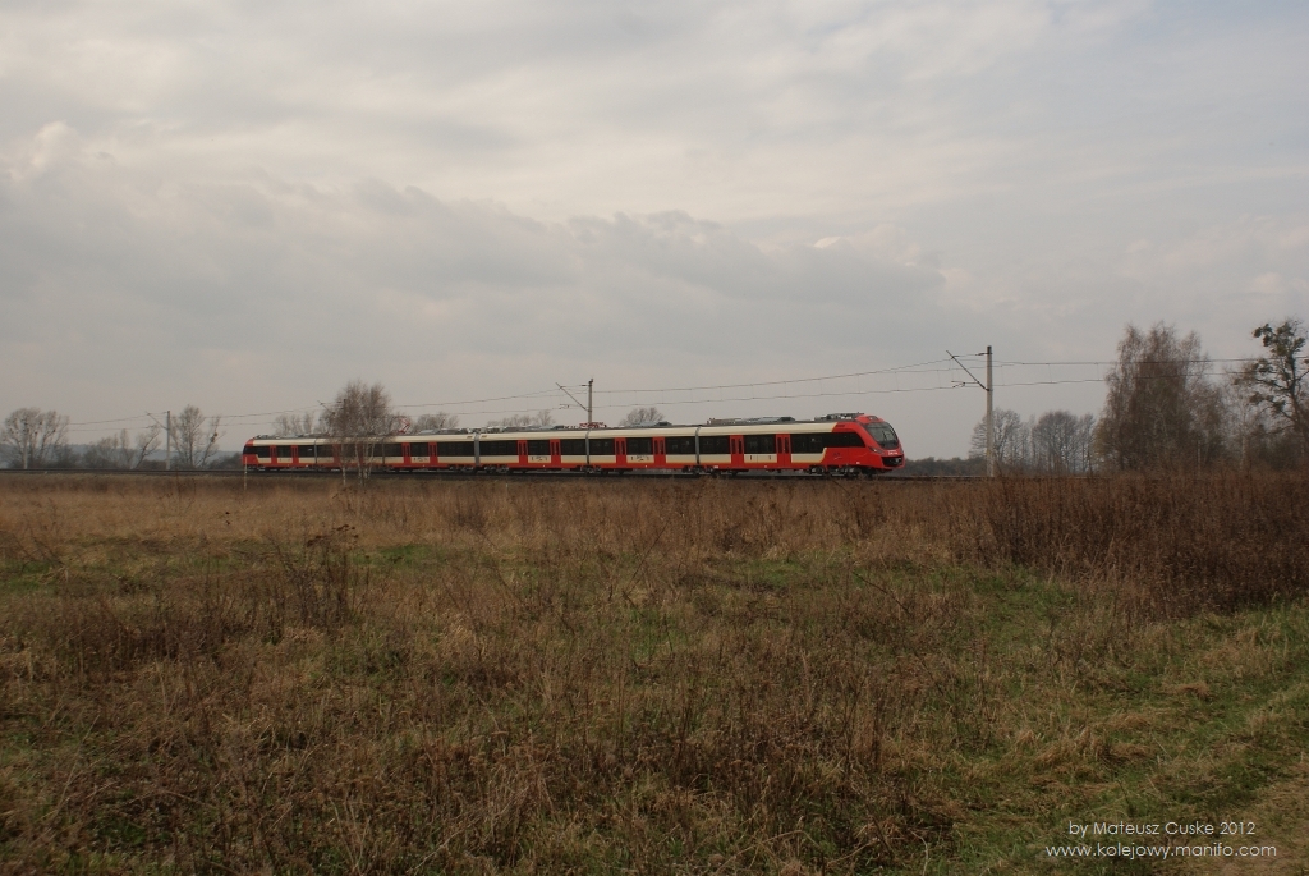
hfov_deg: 43.6
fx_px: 1638
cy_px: 438
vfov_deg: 29.9
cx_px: 654
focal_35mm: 45
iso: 100
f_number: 9
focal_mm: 30
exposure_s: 1/200
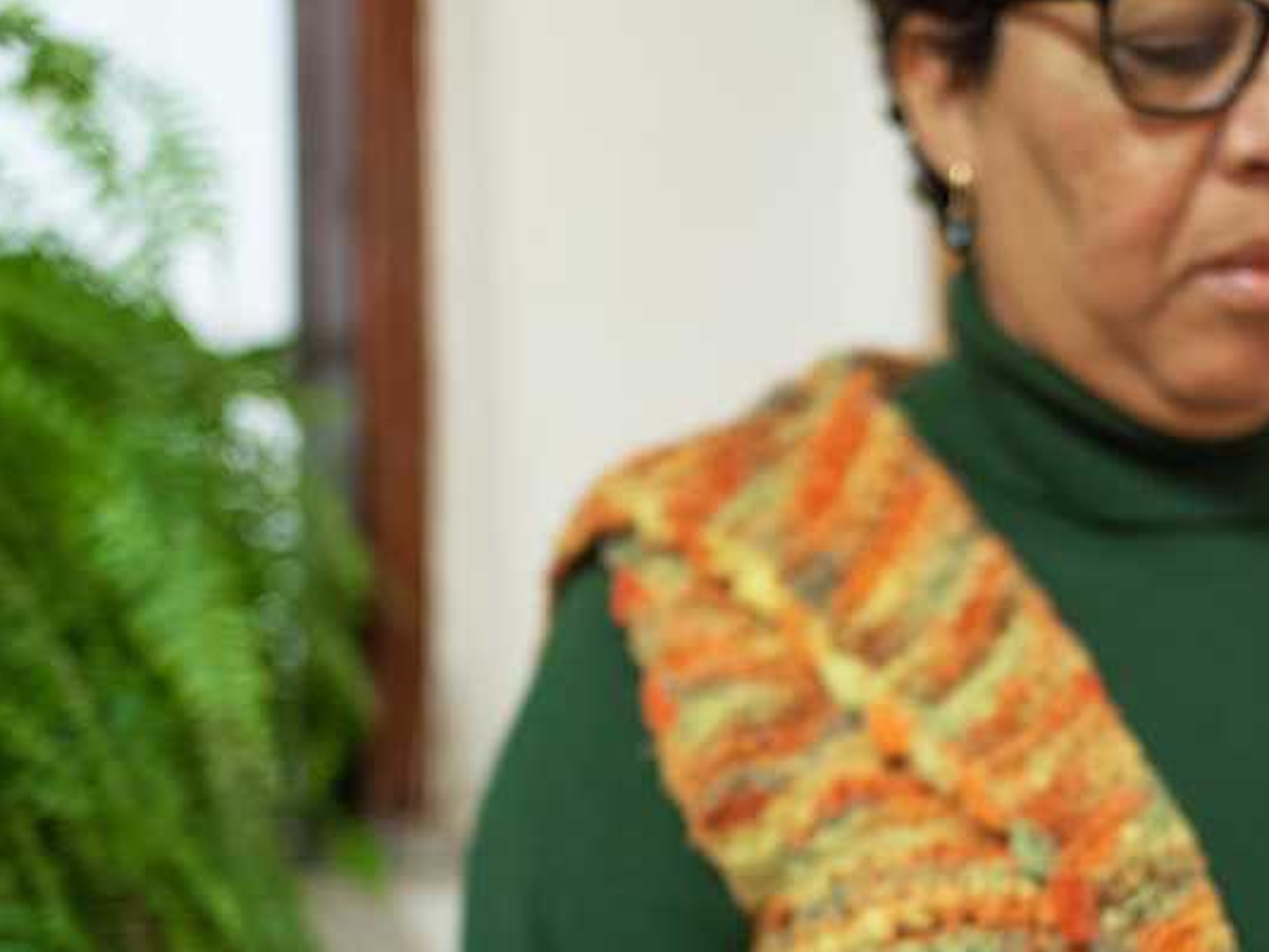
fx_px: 2969
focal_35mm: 81
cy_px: 756
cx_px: 947
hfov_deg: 23.9
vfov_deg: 18.1
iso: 400
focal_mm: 40
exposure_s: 1/125
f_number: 2
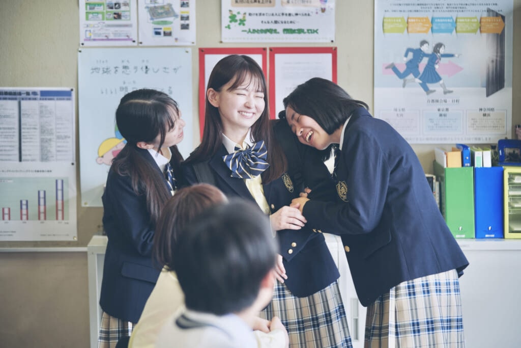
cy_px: 174
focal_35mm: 116
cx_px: 260
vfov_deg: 11.8
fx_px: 1679
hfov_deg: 17.6
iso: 100
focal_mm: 116
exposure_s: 1/100
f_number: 2.8
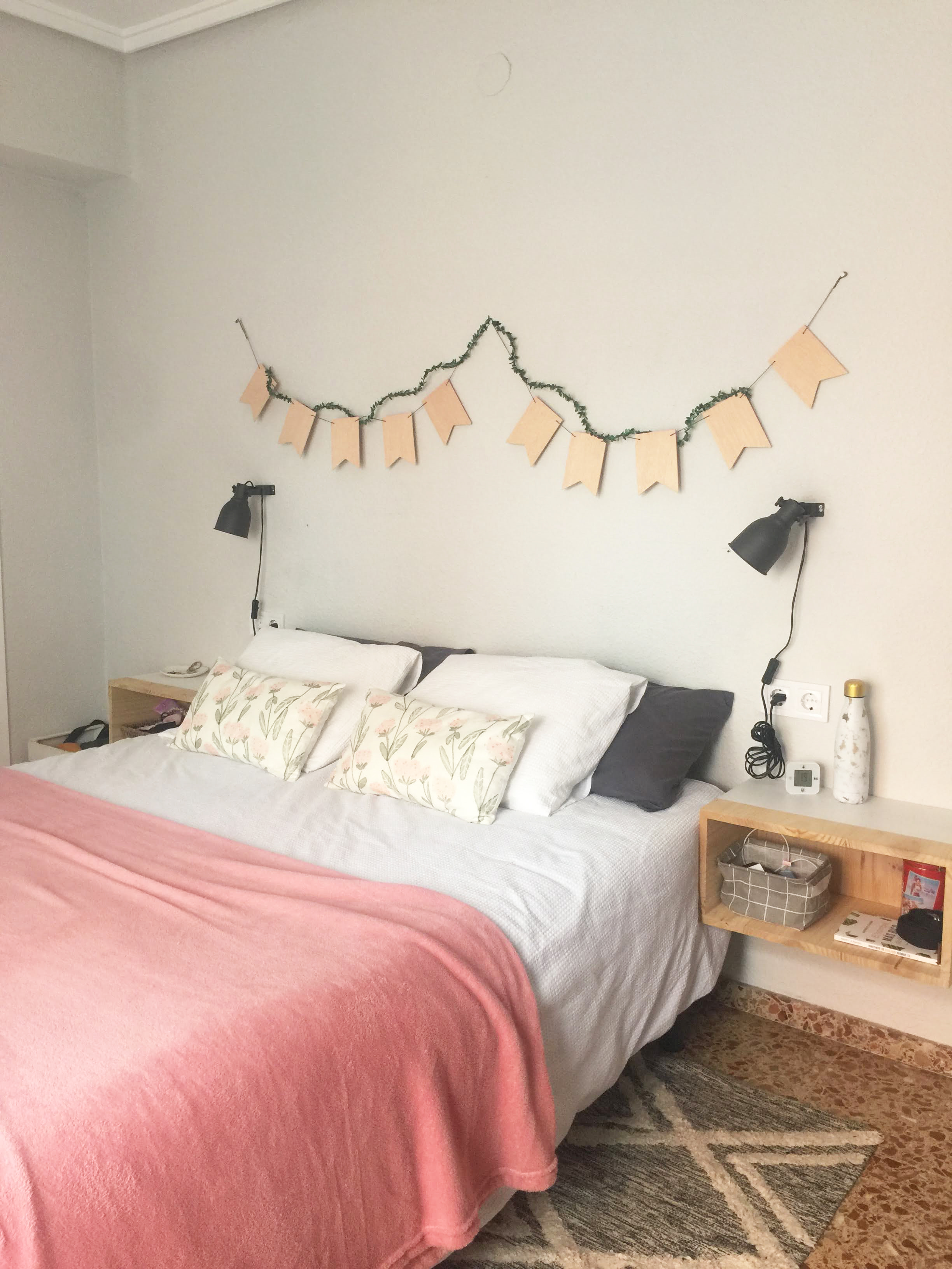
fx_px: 1063
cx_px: 476
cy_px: 634
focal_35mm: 29
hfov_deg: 48.2
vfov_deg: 61.7
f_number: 2.2
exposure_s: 1/17
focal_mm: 4.15
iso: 50
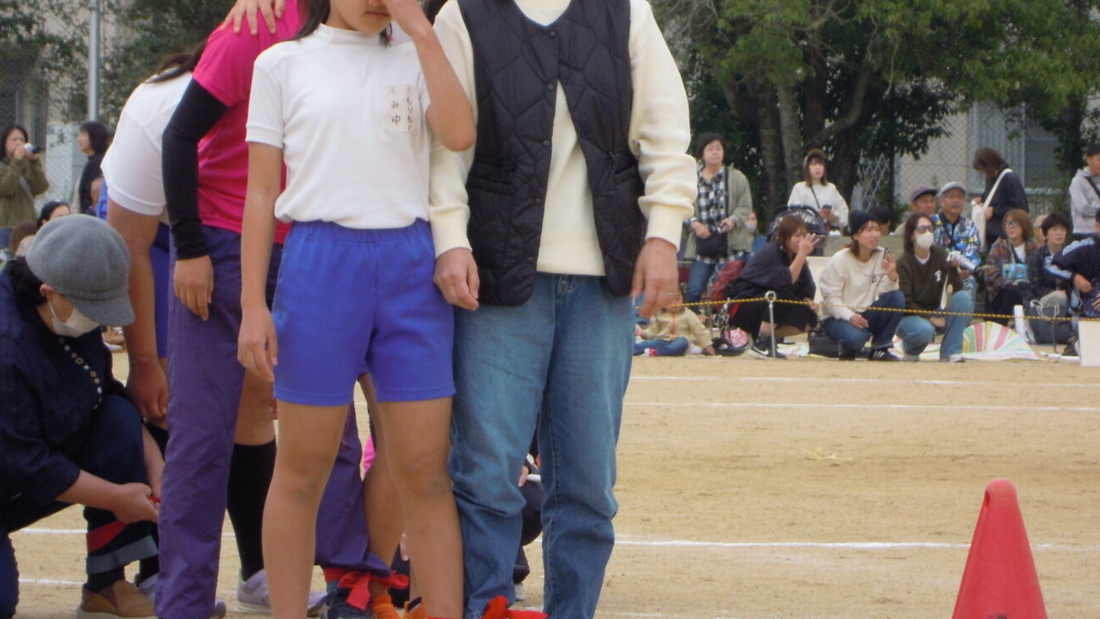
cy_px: 56
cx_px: 575
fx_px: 6533
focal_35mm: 224
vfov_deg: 5.4
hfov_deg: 9.6
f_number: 6.6
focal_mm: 25
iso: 100
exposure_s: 1/100
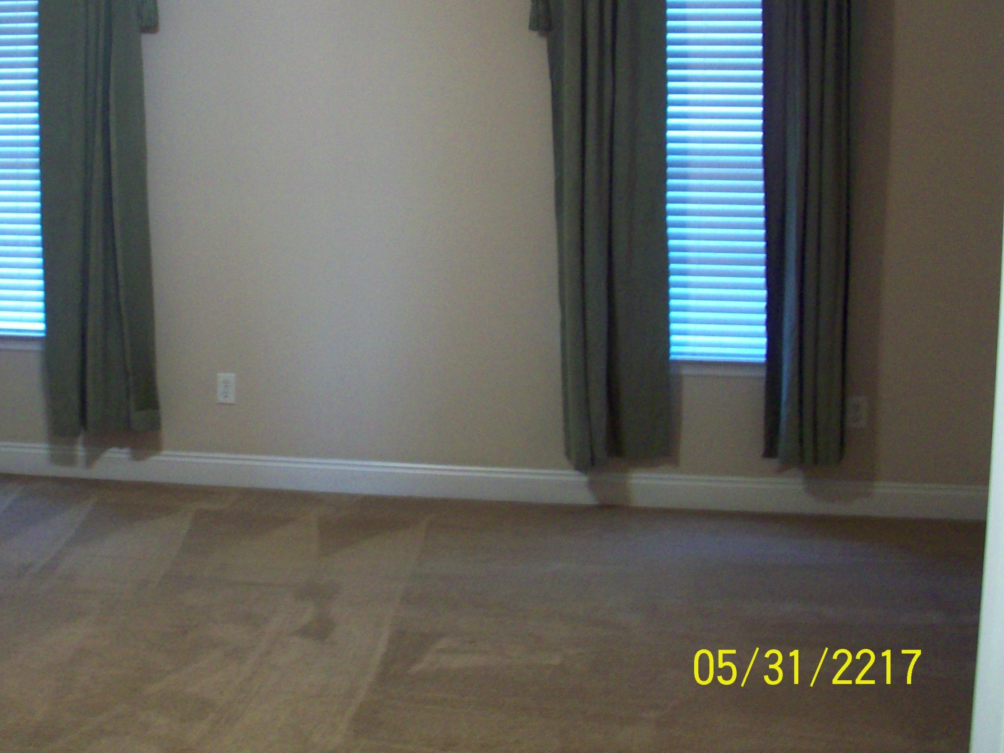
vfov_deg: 28.9
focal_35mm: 50
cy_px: 255
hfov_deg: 37.8
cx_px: 341
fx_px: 1450
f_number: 2.8
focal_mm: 6.2
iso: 160
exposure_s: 1/11.9
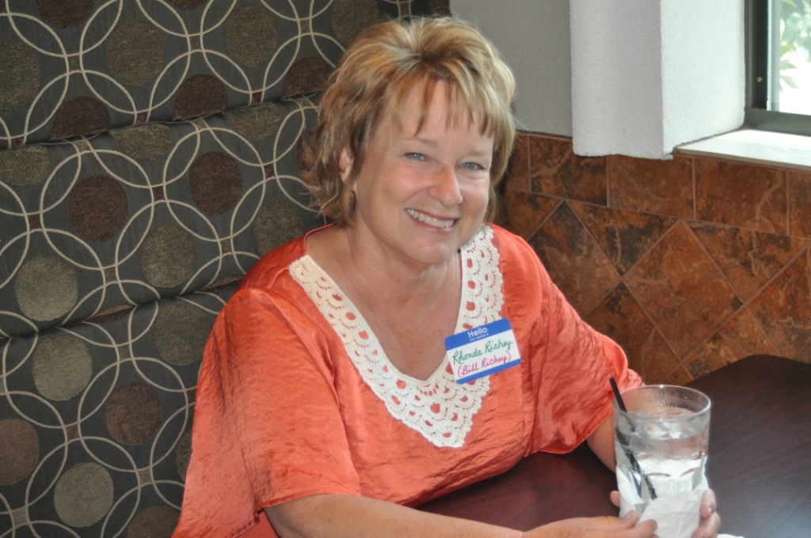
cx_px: 406
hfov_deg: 28.1
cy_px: 269
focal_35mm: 72
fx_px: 1620
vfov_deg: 18.9
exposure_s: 1/60
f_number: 4.2
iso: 800
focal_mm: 48
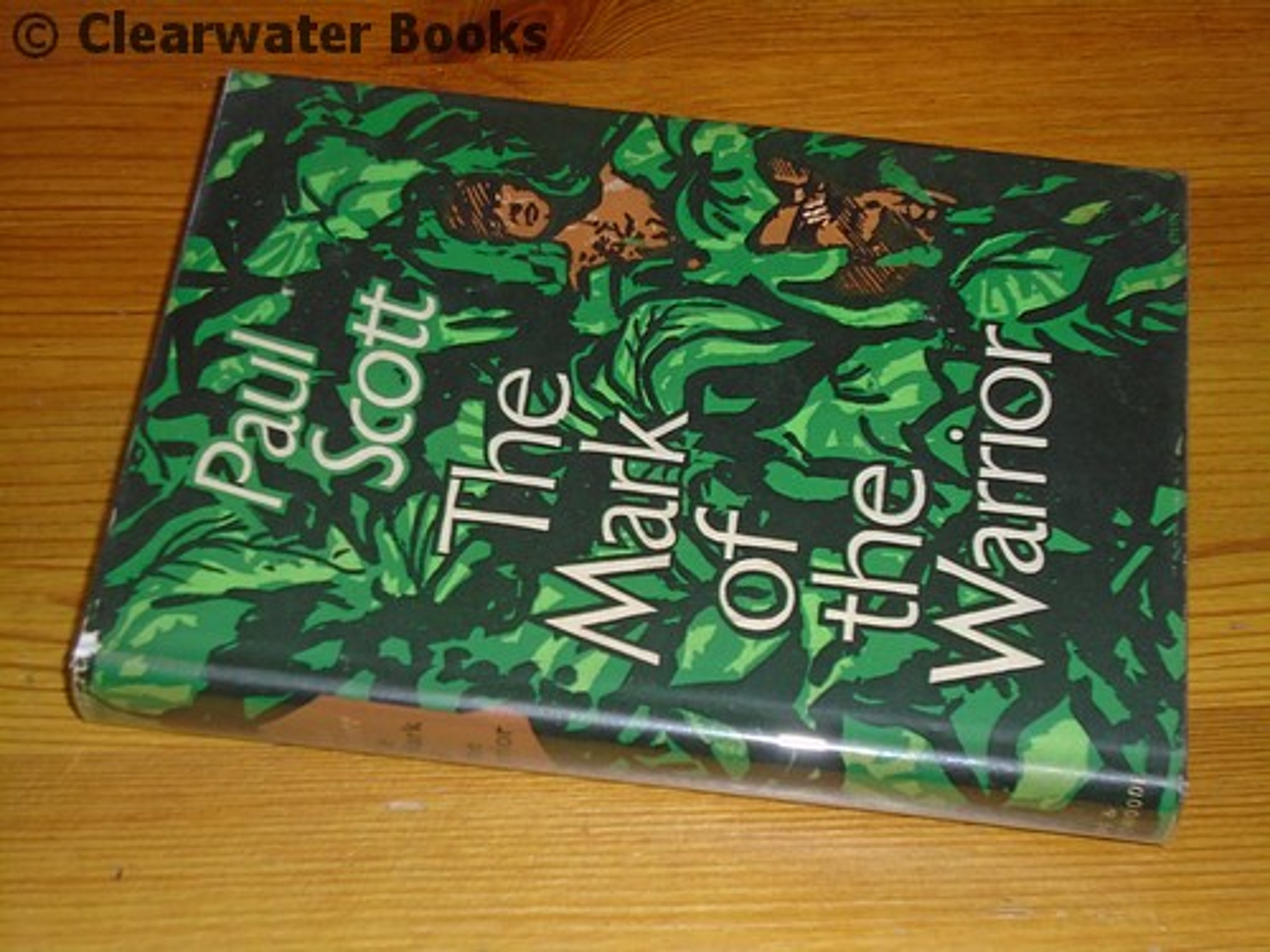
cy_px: 476
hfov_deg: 28.6
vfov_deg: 21.6
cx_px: 635
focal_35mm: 68
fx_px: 2495
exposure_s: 1/30
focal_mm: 12
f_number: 5.5
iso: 200
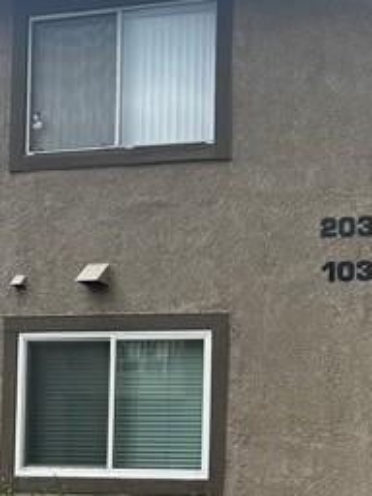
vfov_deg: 31.3
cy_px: 403
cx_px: 434
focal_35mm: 60
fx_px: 860
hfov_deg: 22.7
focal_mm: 6.86
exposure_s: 1/1988
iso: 80
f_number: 1.78
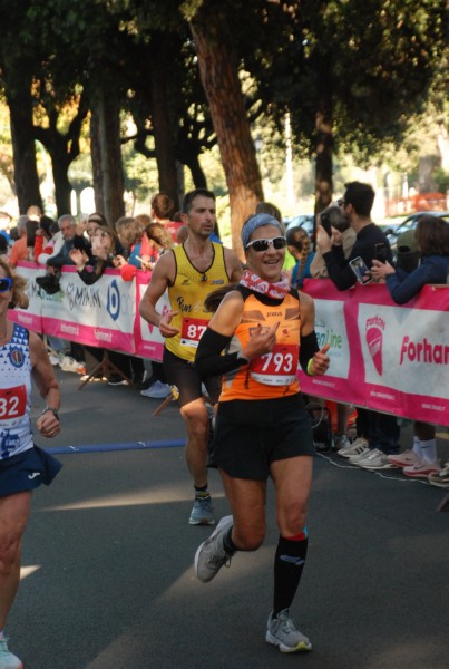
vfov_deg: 18.1
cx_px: 224
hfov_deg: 12.2
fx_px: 2094
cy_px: 334
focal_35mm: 112
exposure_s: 1/320
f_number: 5.6
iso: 1000
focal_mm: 75
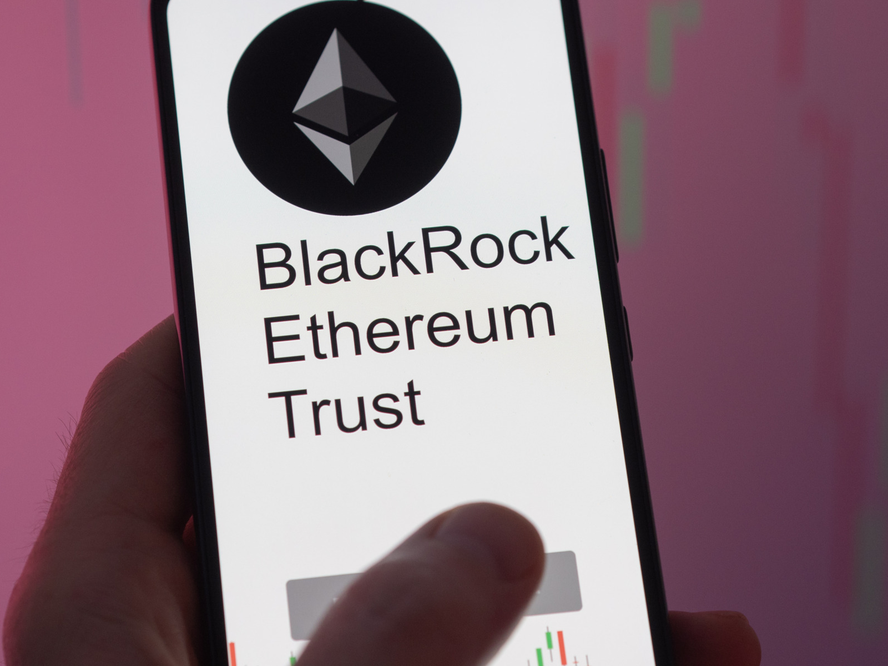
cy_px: 297
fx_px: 2771
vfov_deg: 13.7
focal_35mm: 108
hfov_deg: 18.2
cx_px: 383
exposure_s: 1/60
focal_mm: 45
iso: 250
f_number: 3.2
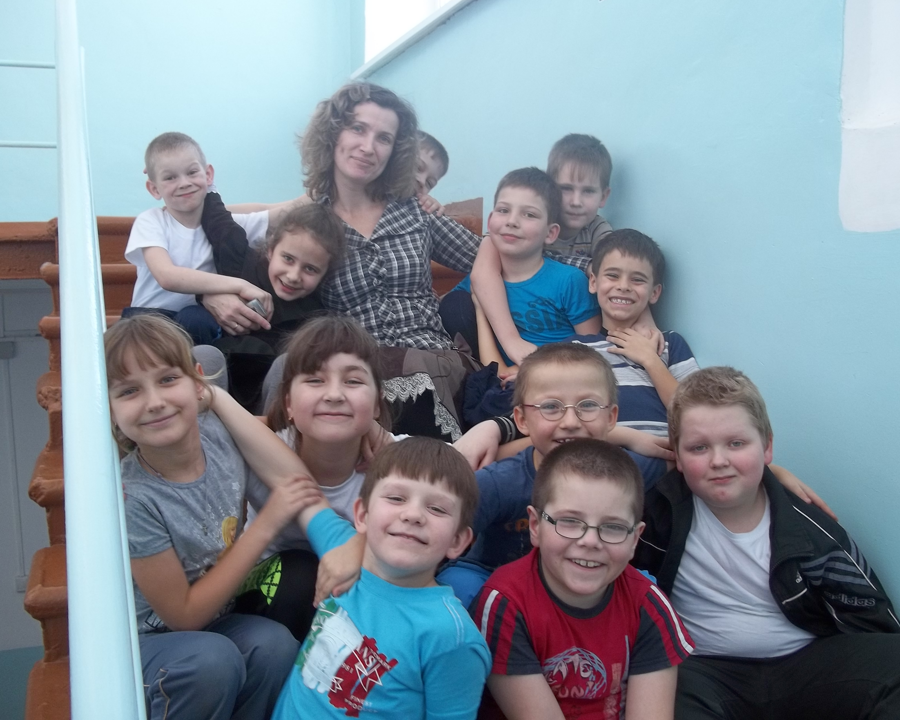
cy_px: 356
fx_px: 1012
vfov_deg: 39.2
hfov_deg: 47.9
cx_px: 445
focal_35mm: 38
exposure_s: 1/30
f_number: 3.1
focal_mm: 6.5
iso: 64
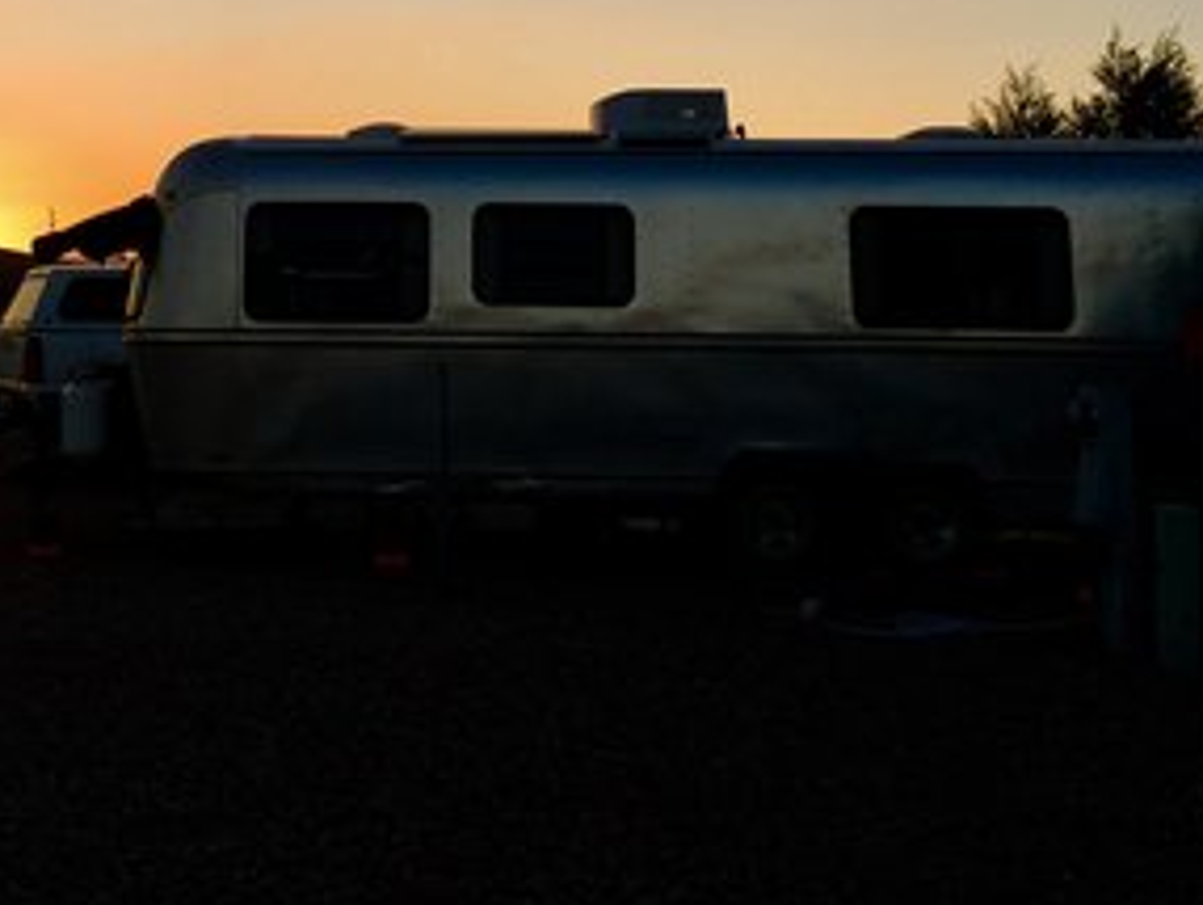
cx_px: 368
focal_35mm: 54
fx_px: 1878
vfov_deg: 26.1
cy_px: 72
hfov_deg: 35.1
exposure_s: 1/455
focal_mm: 4.15
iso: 25
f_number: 2.2
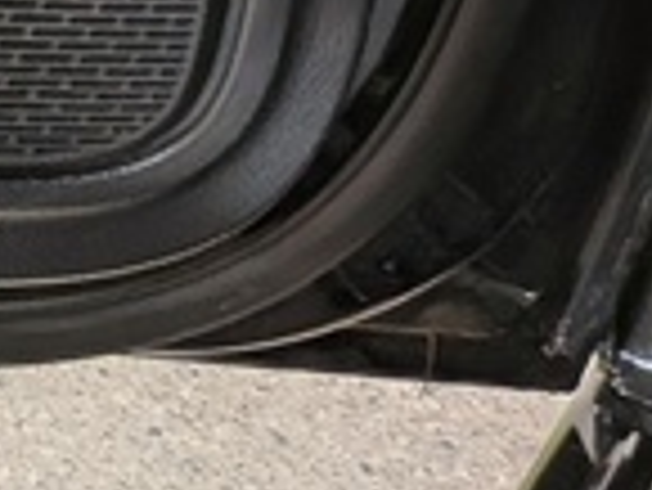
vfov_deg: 7.8
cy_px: -913
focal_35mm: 169
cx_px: -1214
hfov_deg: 9.5
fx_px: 3186
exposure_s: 1/60
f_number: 1.7
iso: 67
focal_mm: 4.53
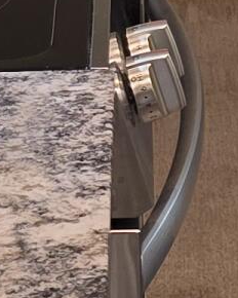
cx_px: 98
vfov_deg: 7.8
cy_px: -369
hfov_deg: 6.7
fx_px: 2043
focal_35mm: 232
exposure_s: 1/120
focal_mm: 6.3
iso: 160
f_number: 1.7
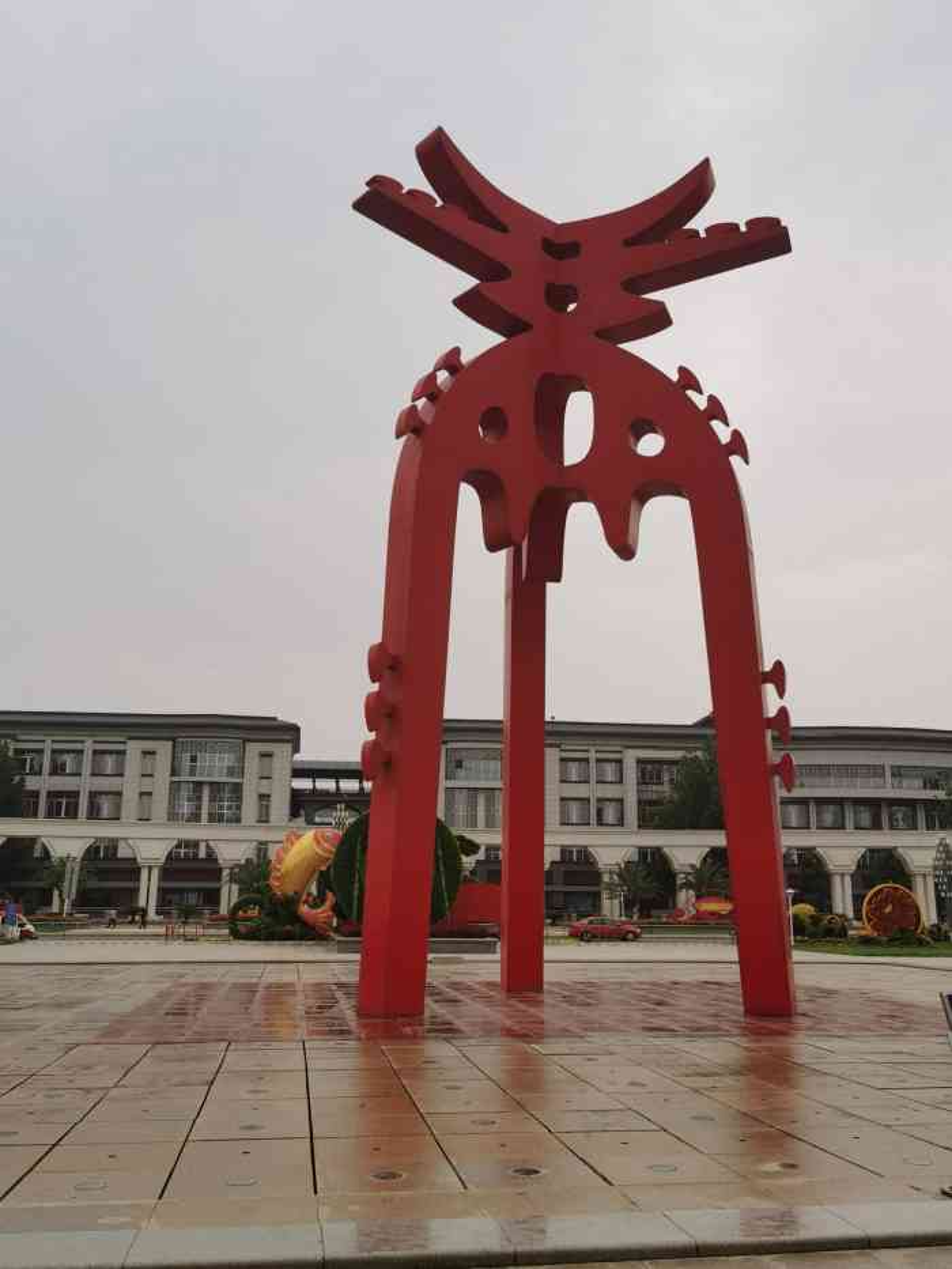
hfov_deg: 45.5
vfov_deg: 58.3
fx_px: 1136
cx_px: 476
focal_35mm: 31
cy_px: 634
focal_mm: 5.56
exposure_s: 1/3333
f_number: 1.6
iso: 50
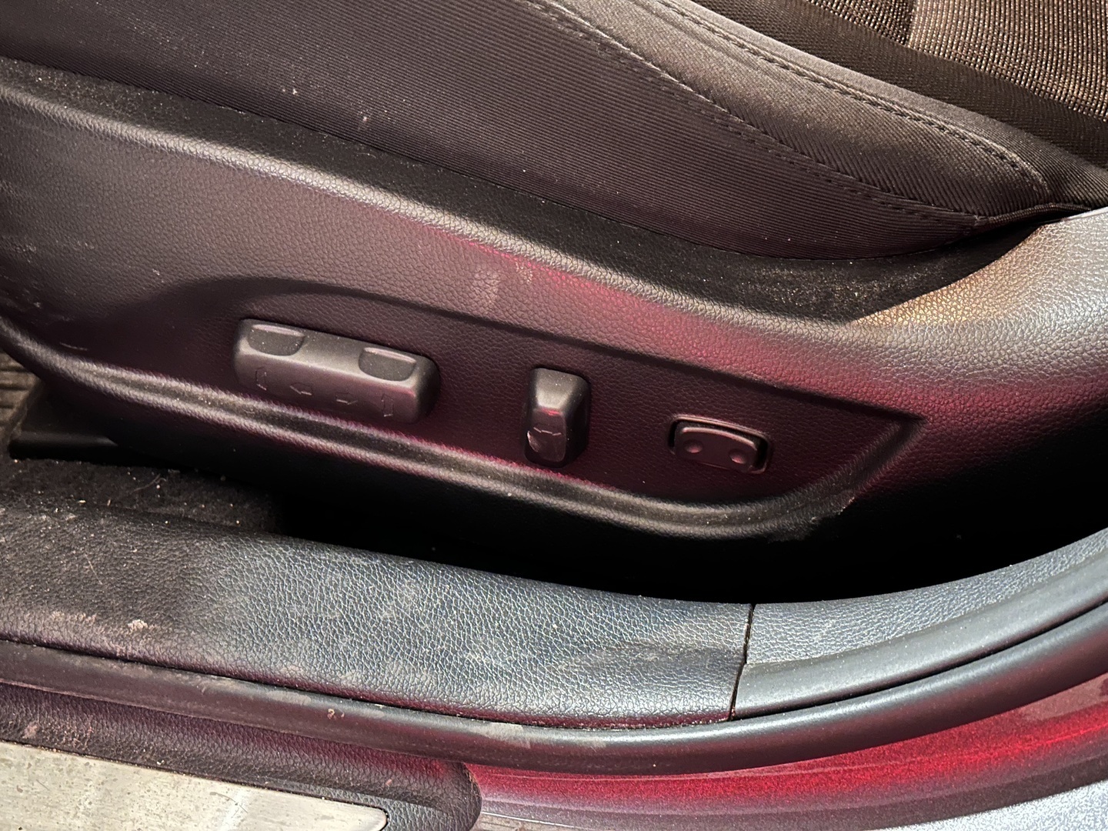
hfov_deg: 39.7
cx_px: 554
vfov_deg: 30.3
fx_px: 1536
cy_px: 416
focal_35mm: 48
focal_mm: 6.86
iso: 640
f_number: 1.78
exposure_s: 1/5
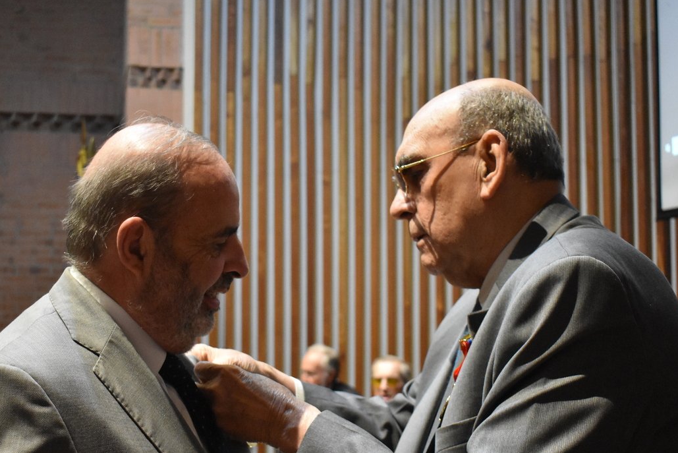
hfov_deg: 40.3
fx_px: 923
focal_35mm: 49
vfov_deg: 27.5
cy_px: 261
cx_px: 300
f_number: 4.2
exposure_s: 1/60
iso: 5600
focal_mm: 28
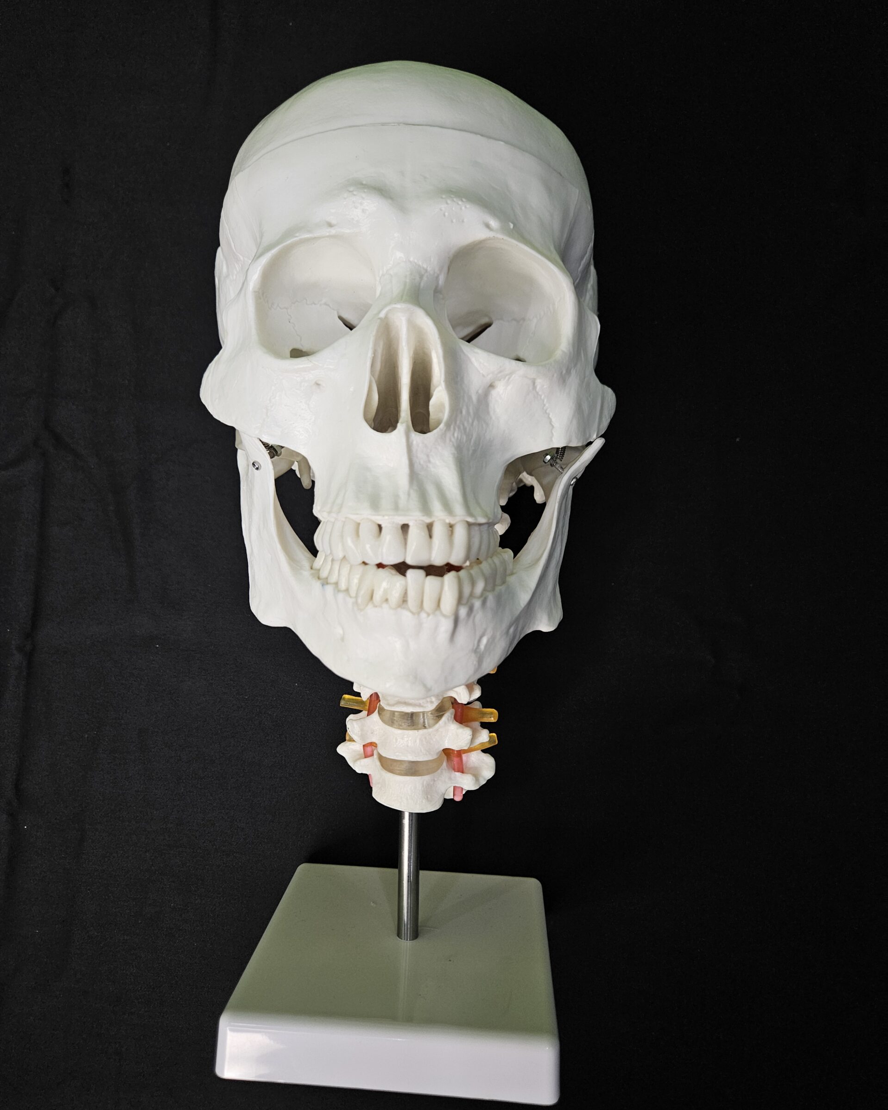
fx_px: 788
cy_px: 586
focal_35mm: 24
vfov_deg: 70.2
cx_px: 444
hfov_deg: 58.8
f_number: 1.8
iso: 64
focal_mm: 5.4
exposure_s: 1/100
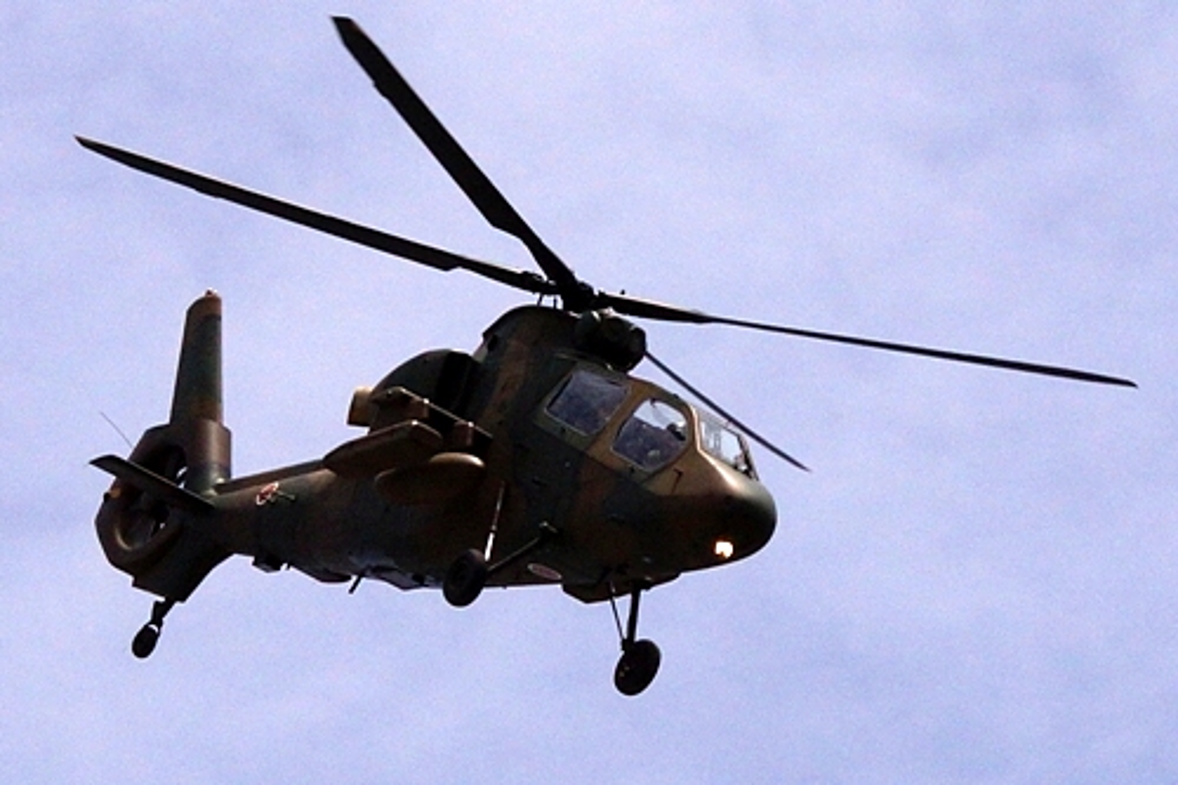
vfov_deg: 6.5
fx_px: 6869
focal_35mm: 210
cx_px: 589
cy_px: 392
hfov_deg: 9.8
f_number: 13
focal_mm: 70
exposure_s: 1/2500
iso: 800
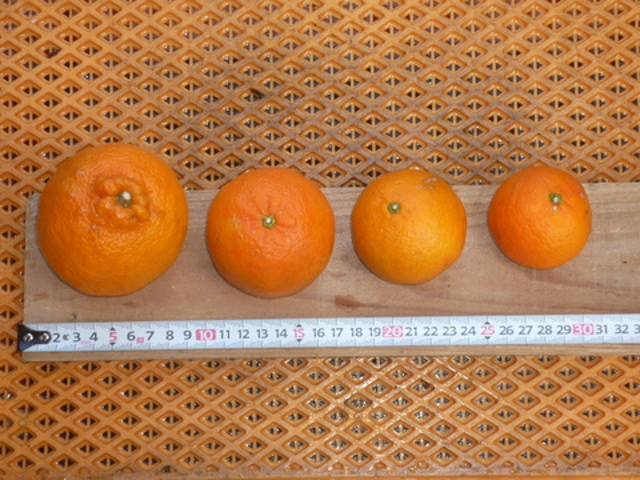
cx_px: 320
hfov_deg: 22.8
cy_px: 240
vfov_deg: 17.2
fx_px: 1590
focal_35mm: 86
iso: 100
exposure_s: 1/50
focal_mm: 15.2
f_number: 5.5
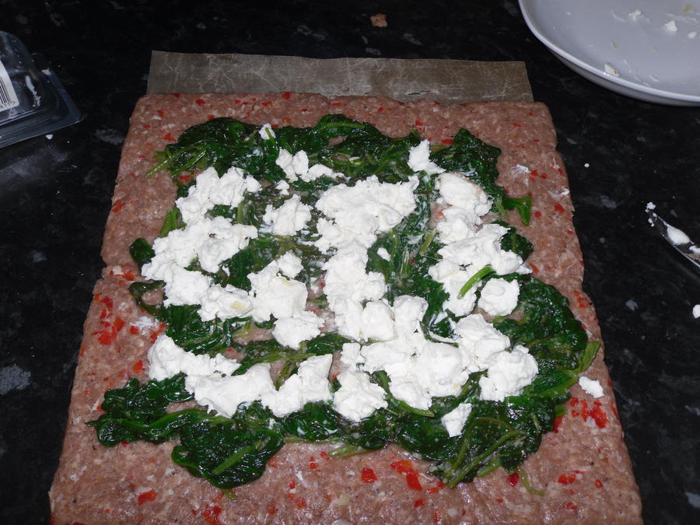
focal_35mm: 35
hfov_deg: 52.6
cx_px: 350
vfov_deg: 40.7
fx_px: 708
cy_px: 262
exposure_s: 1/45
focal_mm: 6.3
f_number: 3.5
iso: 80
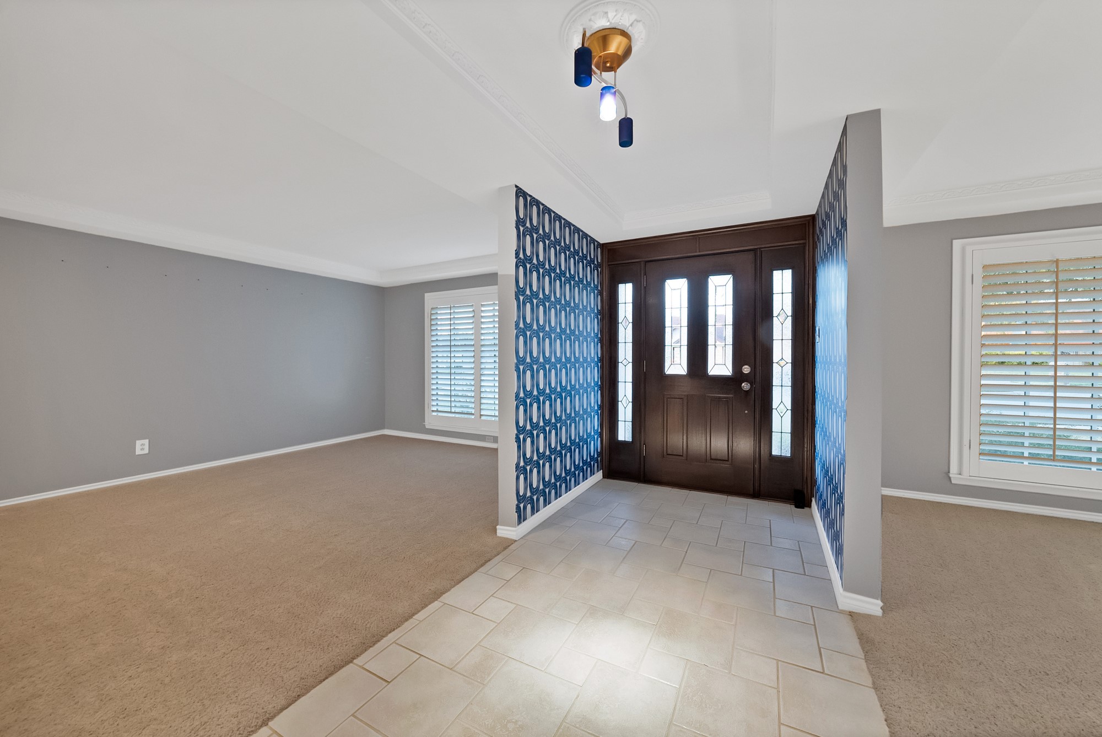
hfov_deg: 112.6
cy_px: 368
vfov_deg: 90.1
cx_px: 551
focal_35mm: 12
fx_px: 368
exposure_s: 1/8
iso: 6400
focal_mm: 12
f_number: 8
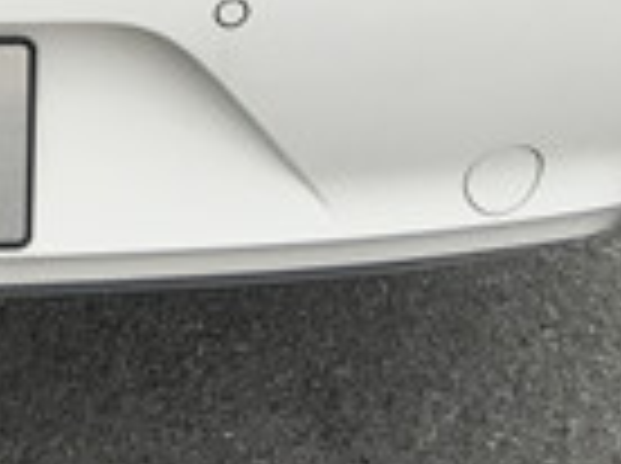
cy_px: -520
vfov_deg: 9.8
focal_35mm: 139
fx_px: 2489
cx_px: -360
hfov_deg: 13.3
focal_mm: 4.15
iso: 25
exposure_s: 1/472
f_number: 2.2
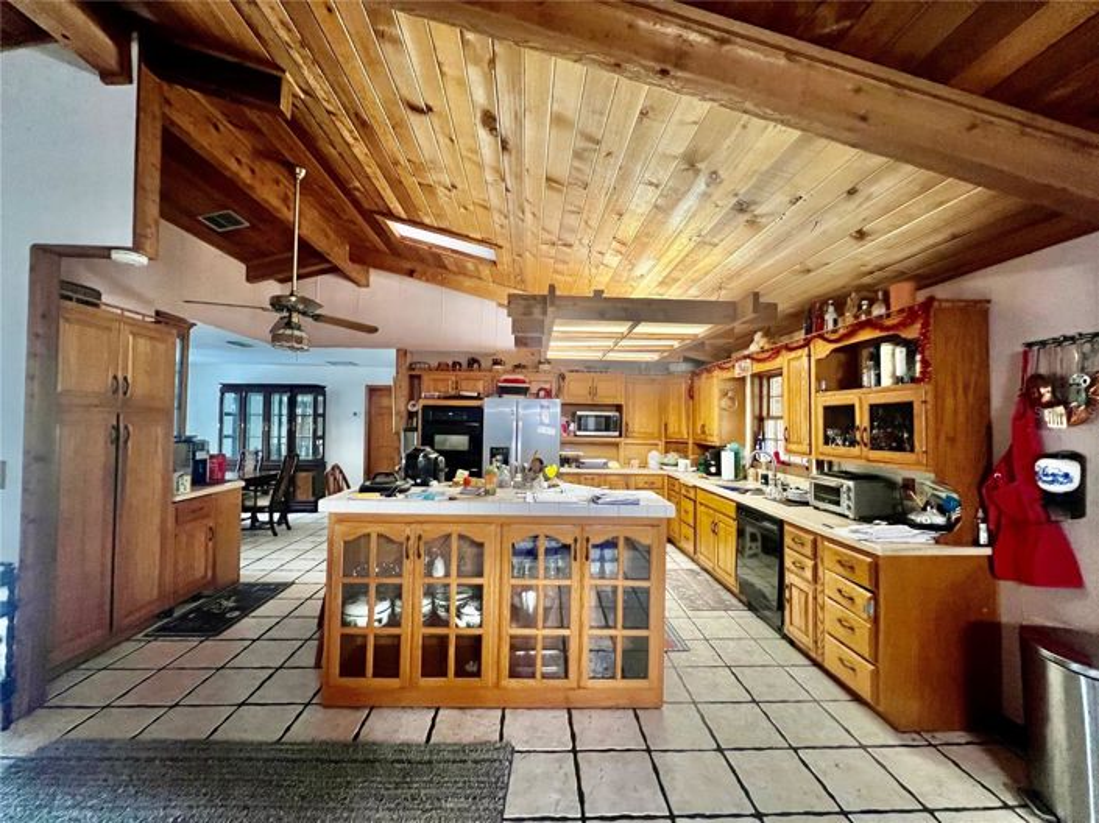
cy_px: 412
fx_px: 413
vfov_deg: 89.9
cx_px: 550
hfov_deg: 106.2
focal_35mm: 13
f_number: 1.8
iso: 640
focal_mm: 1.57
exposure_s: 1/60
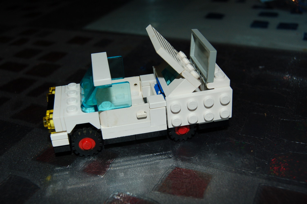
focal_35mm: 45
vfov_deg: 29.8
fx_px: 383
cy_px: 102
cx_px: 154
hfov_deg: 43.6
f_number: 7.1
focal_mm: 30
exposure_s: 1/125
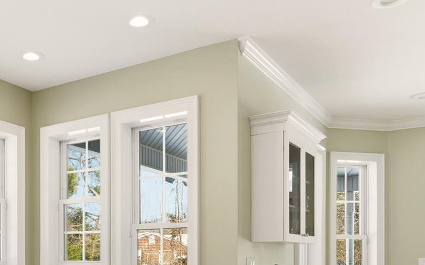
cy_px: 258
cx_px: 101
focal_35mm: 43
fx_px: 498
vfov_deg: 28.2
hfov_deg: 44.5
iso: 250
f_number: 9
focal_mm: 16
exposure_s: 1/160
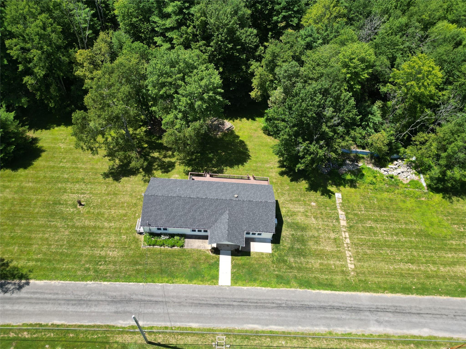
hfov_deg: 71.6
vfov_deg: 56.8
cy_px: 174
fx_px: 323
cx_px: 233
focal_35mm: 24
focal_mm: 6.72
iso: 100
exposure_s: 1/1250
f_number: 1.7
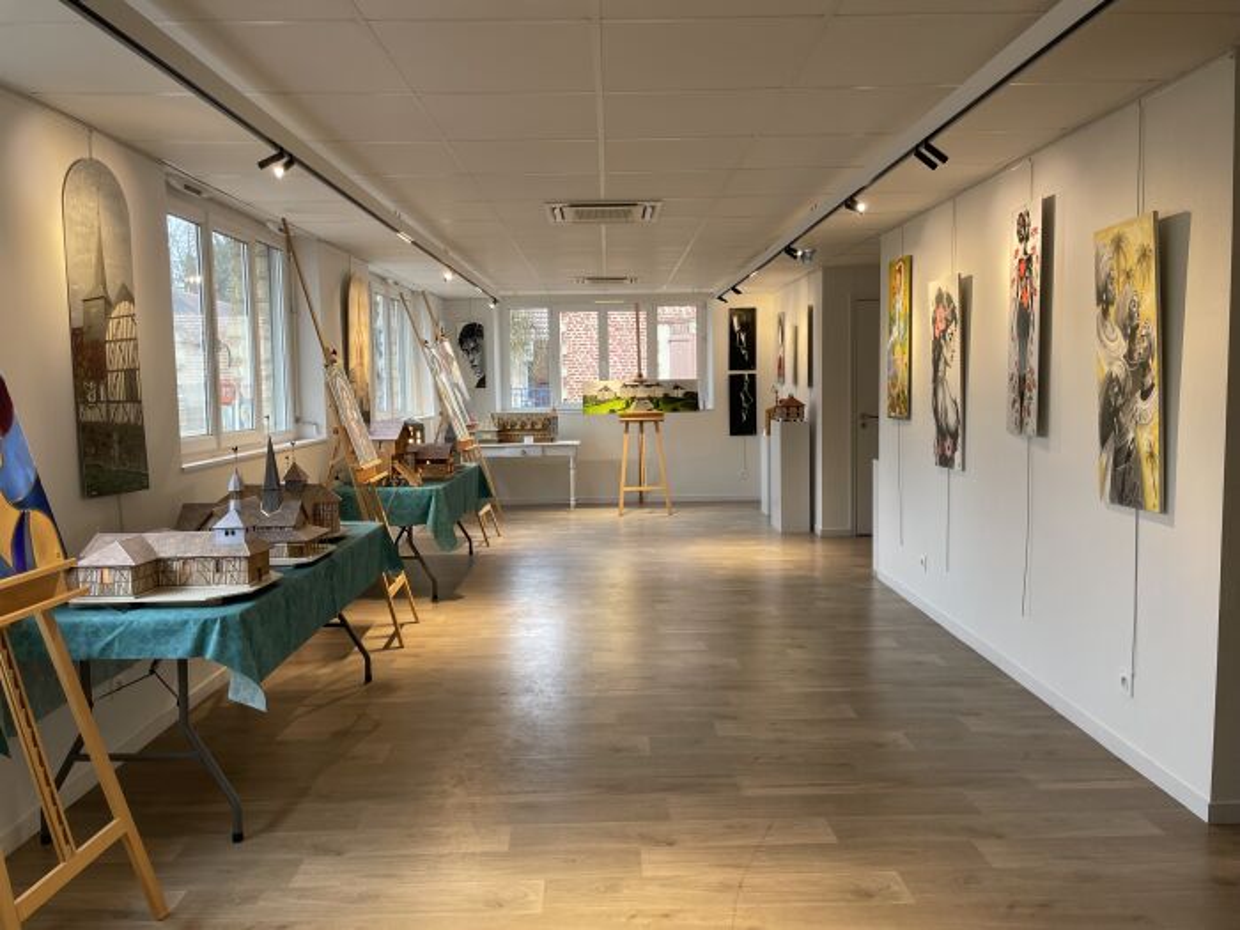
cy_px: 465
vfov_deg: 53.1
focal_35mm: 26
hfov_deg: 67.3
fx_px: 931
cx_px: 620
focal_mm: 4.2
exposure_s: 1/100
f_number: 1.6
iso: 64
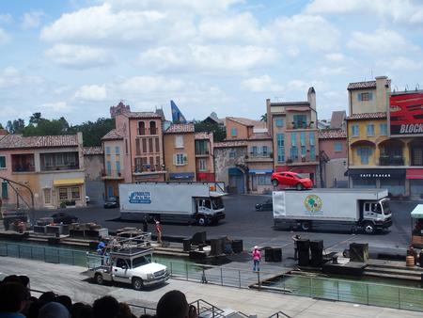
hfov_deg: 44.8
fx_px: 514
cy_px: 159
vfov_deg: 34.4
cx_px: 212
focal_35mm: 42
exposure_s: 1/1000
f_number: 4
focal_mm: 9
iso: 100
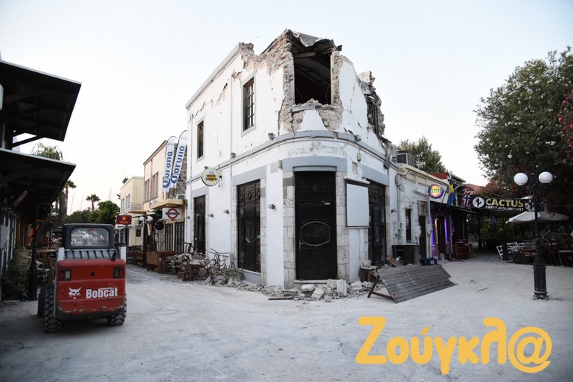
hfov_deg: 73.8
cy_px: 191
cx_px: 286
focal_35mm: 24
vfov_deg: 53.1
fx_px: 382
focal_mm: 24
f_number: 4
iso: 2500
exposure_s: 1/640
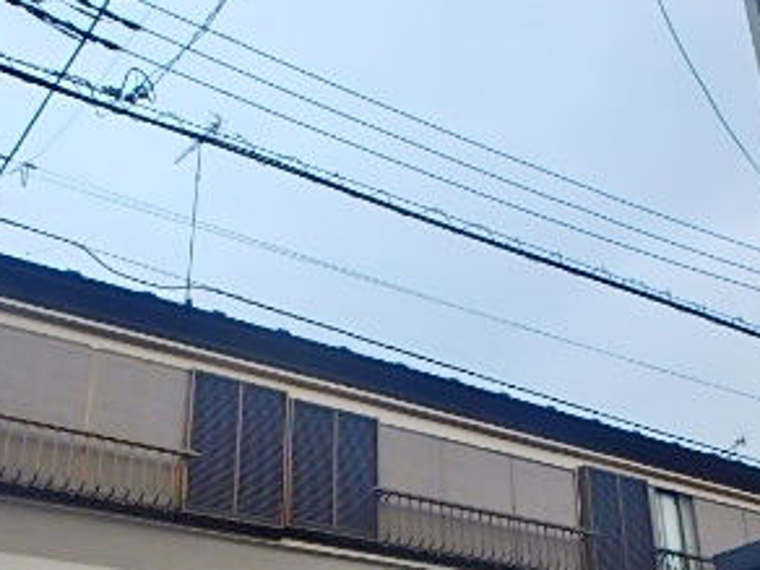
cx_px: 380
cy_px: 380
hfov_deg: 41.2
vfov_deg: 31.3
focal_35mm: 46
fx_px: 1010
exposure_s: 1/500
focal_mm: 3.7
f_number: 3.5
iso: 125
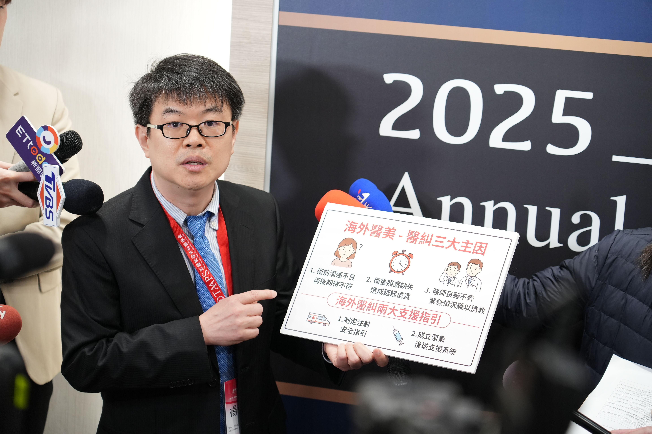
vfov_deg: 15.7
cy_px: 217
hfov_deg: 23.4
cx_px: 326
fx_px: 1576
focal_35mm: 87
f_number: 4
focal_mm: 87
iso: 1250
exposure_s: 1/160
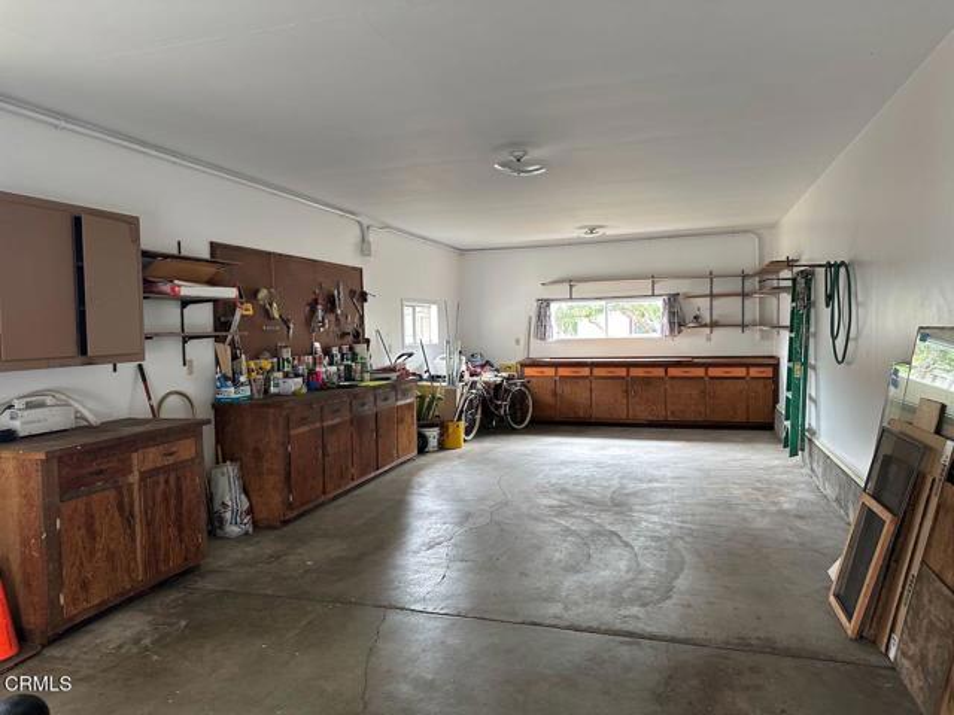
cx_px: 477
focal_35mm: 24
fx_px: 661
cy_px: 358
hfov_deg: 71.6
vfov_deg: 56.8
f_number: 1.78
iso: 160
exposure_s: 1/121
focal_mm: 6.86
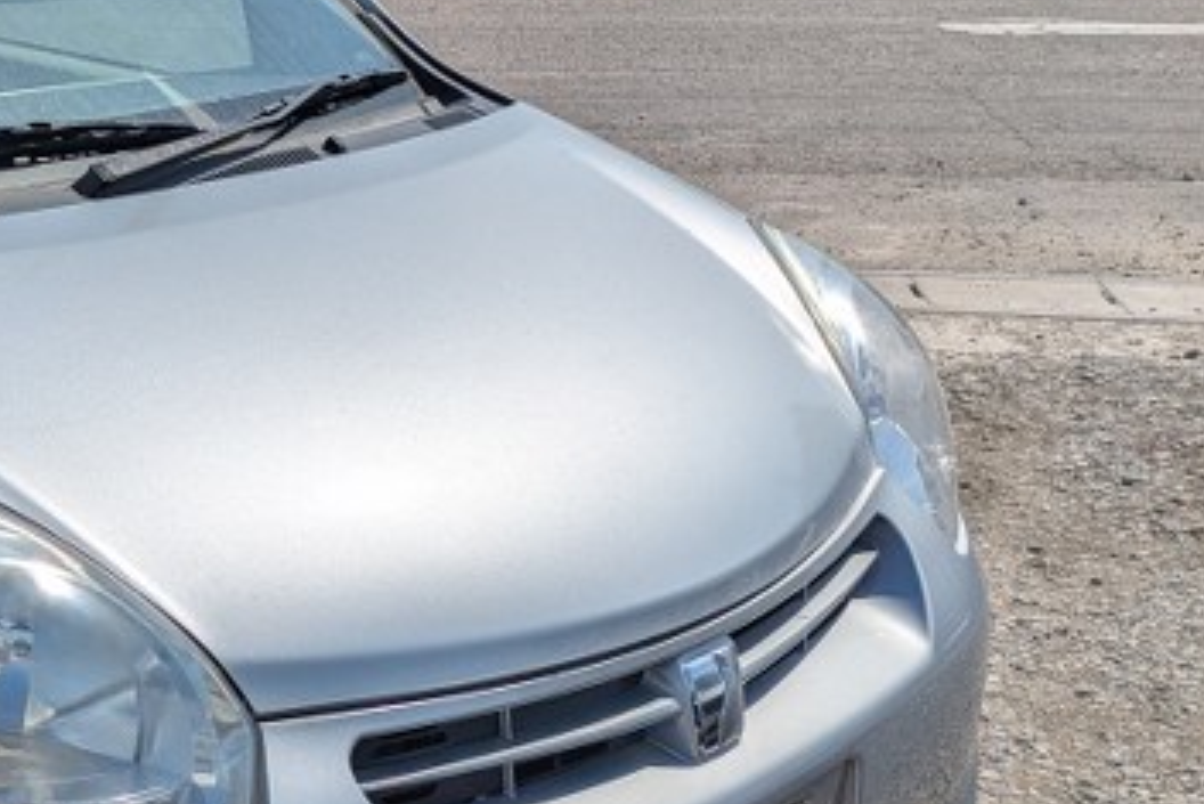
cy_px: 595
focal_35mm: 59
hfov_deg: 30.7
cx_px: -77
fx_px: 1974
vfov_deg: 22.8
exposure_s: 1/11905
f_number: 1.89
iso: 56
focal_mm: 5.43
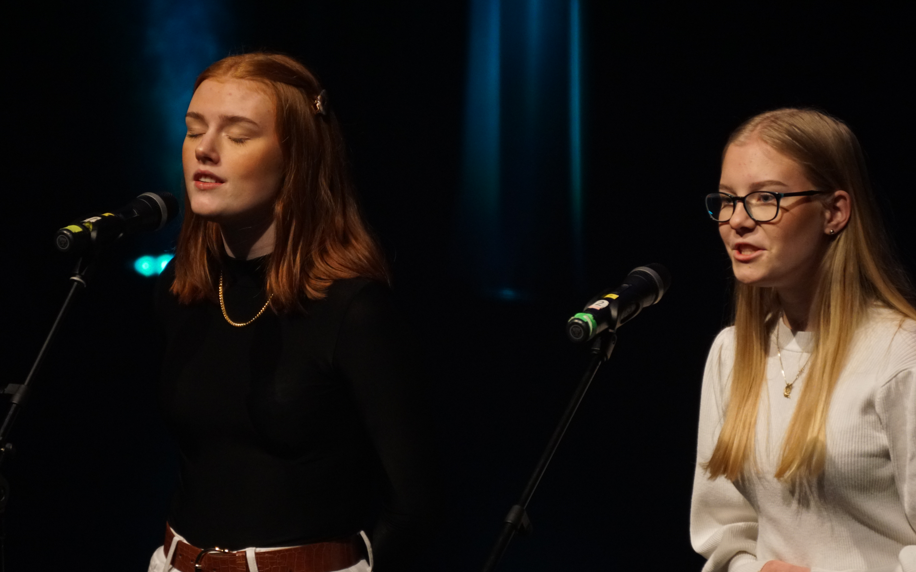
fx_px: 11459
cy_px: 289
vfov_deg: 2.9
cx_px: 458
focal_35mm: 459
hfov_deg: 4.6
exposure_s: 1/60
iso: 1600
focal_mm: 300
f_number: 6.3
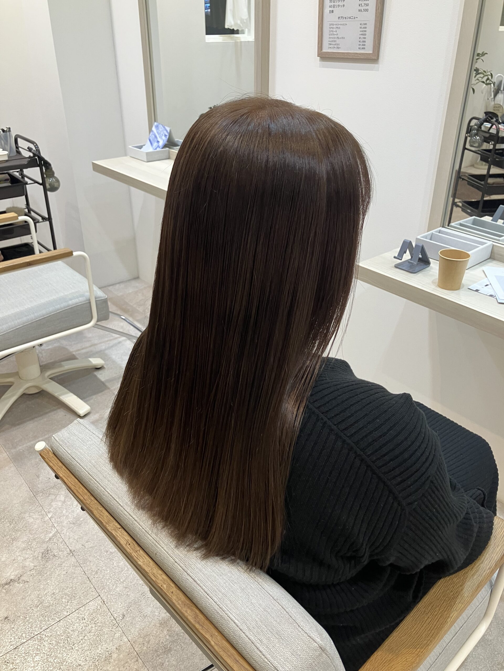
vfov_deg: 63.4
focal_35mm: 28
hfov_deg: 49.7
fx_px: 544
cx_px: 252
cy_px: 336
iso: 80
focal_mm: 3.99
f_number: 1.8
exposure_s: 1/50
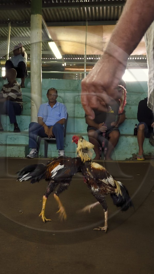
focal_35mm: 43
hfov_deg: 27.6
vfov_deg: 47.4
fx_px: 312
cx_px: 57
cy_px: 136
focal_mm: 27
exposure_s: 1/100
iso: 6400
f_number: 7.1
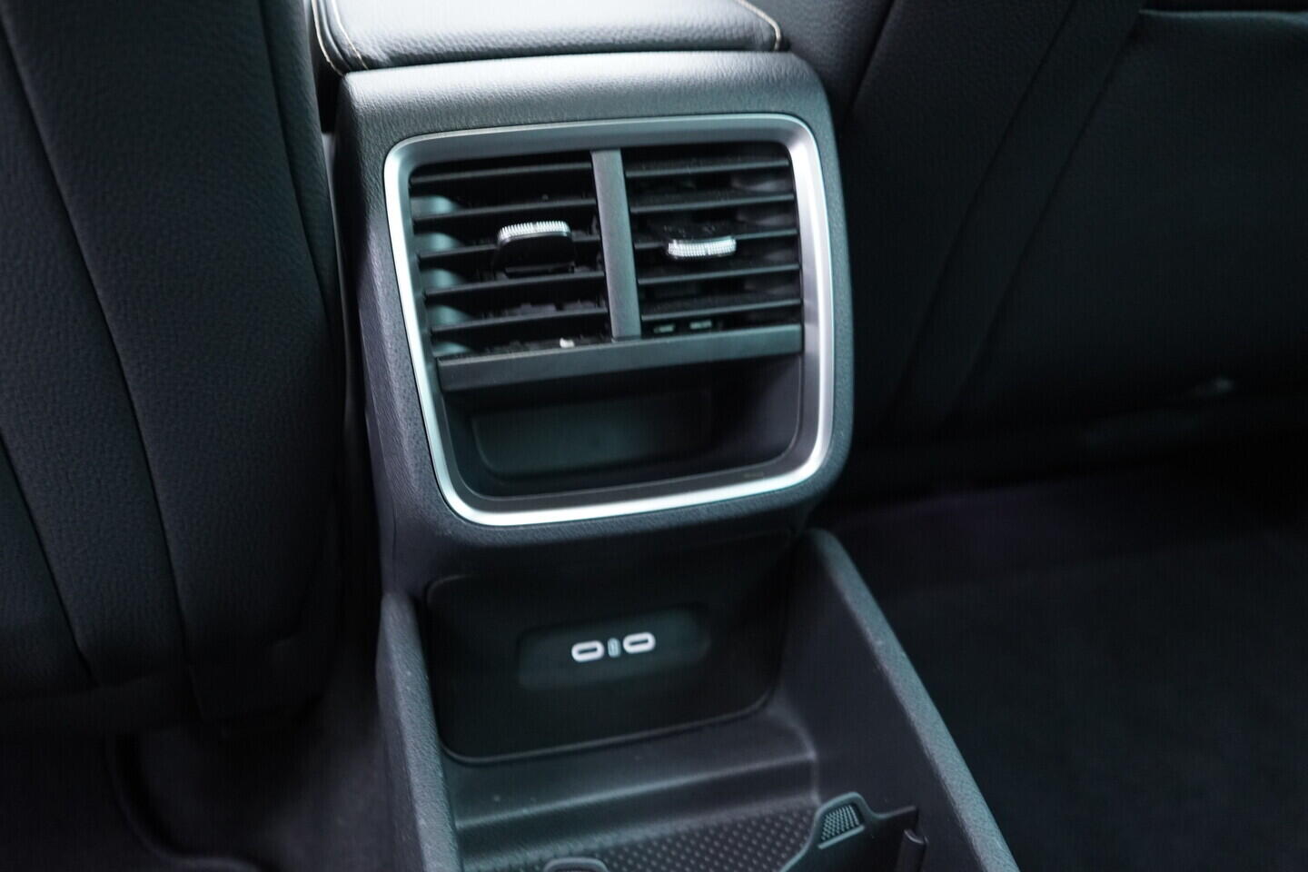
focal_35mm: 36
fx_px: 1308
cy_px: 436
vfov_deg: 36.9
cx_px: 654
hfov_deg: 53.1
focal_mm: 24
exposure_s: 1/40
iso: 1600
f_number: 2.8
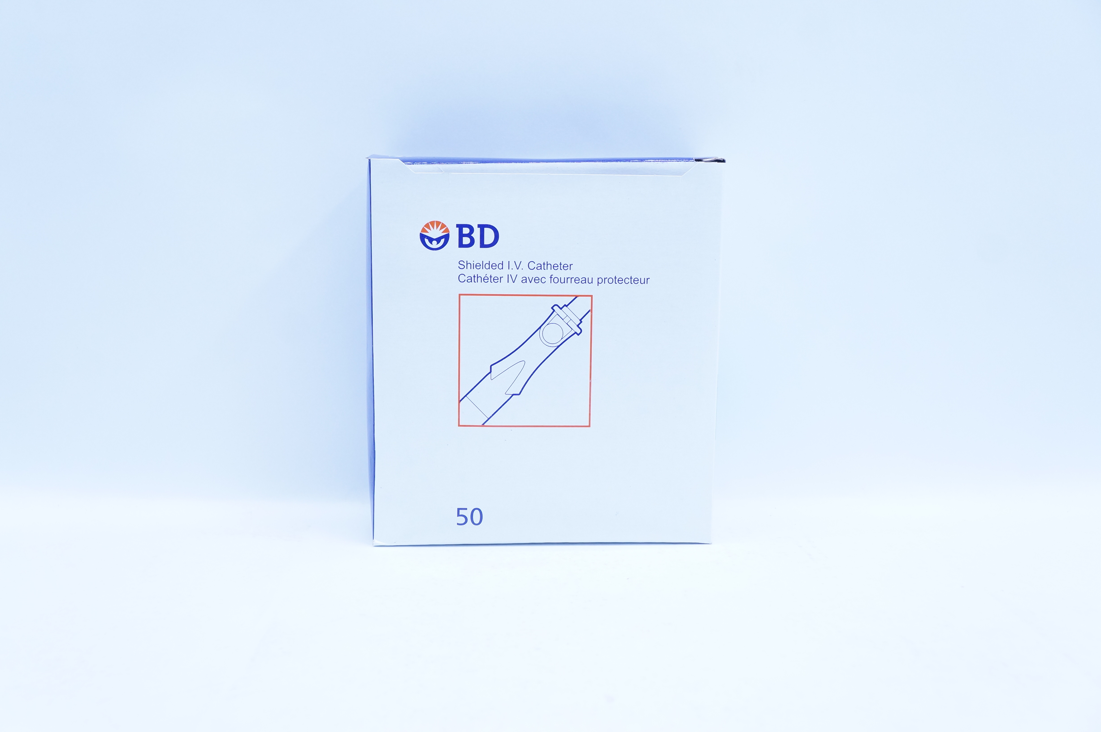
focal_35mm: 40
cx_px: 550
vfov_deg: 32.9
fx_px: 1237
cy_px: 366
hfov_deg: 48.0
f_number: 5.6
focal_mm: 27
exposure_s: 1/125
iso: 800
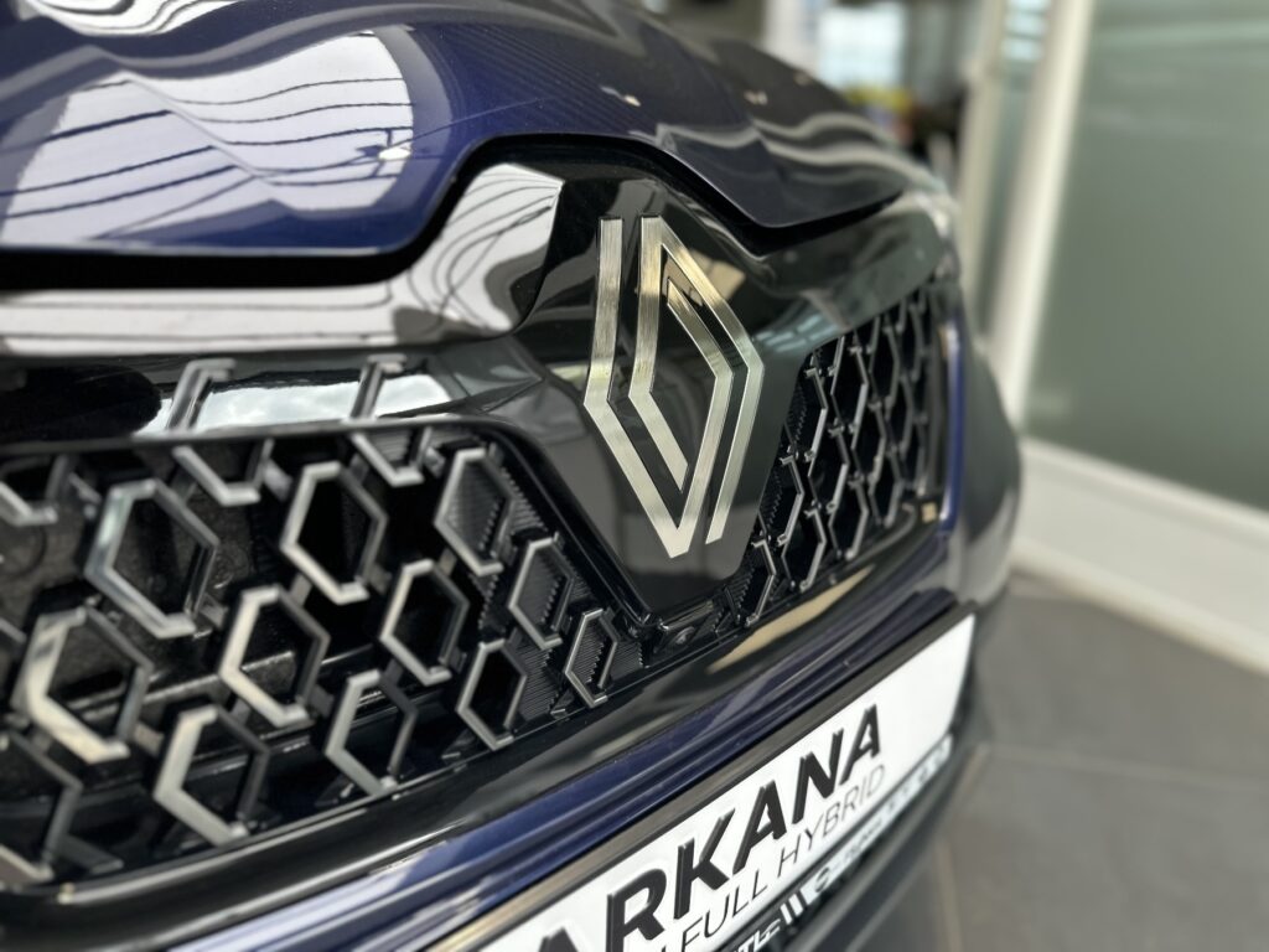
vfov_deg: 56.8
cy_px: 476
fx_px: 880
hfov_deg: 71.6
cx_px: 634
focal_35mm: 24
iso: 64
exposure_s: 1/133
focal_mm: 6.86
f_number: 1.78
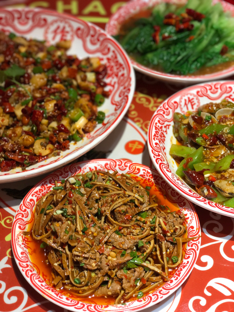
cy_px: 156
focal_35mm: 57
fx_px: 514
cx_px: 117
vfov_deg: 33.8
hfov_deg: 25.7
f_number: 2.8
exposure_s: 1/50
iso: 80
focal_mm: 6.6
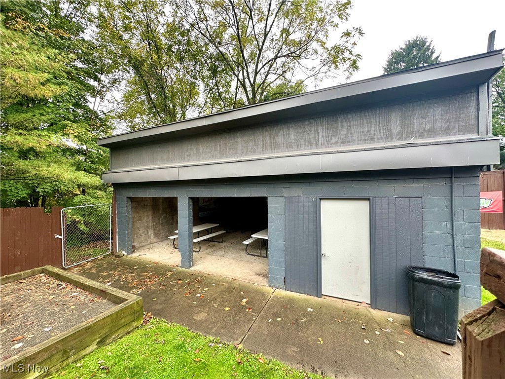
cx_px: 252
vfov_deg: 85.7
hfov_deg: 102.1
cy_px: 190
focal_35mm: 14
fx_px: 204
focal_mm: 2.22
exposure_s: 1/99
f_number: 2.2
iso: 80
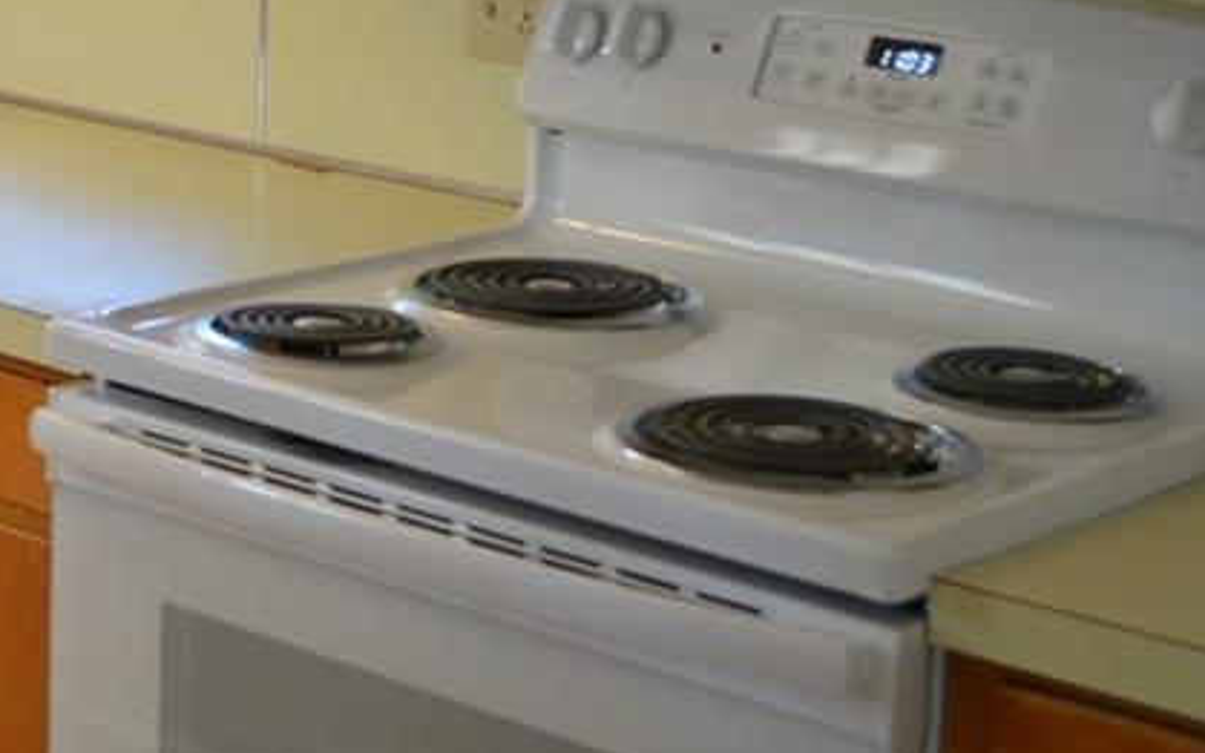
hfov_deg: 20.2
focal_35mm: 97
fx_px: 3186
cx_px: -213
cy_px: 0
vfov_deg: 13.3
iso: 560
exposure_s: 1/60
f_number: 4
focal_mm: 26
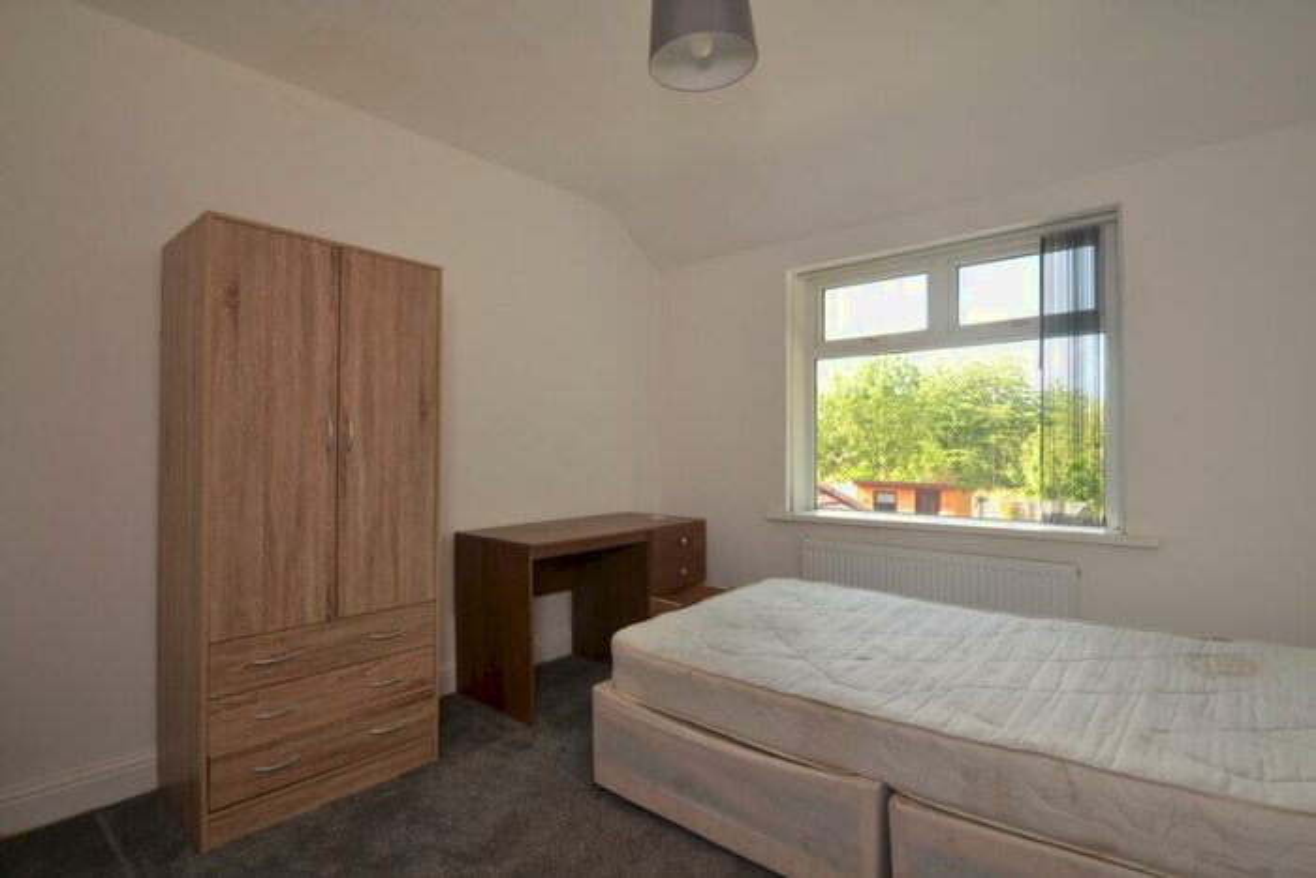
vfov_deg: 72.1
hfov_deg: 95.0
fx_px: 603
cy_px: 439
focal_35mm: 16
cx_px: 658
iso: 400
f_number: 5.6
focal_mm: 11
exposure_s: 1/125
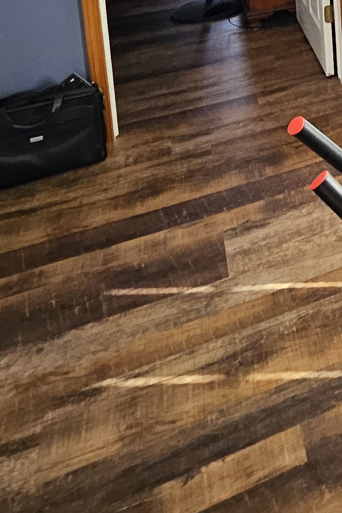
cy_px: -152
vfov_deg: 31.0
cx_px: 578
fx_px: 713
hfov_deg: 20.7
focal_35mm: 50
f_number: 2.2
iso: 100
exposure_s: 1/60
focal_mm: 1.74
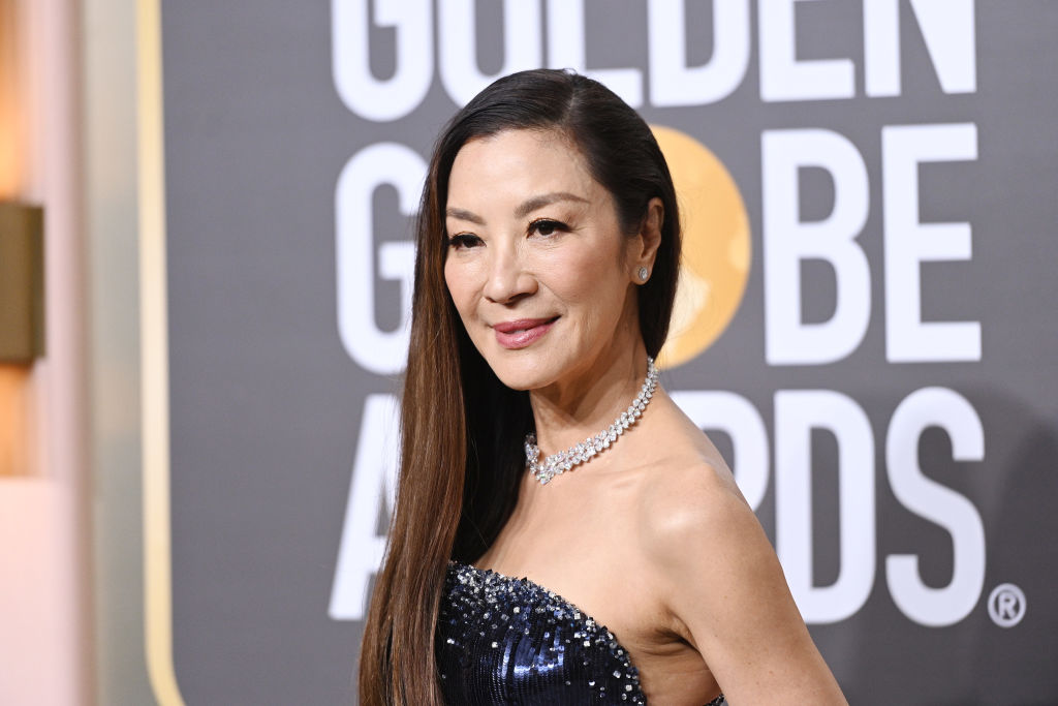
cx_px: 529
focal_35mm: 200
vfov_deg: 6.9
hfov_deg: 10.3
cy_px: 353
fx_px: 5878
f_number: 2.8
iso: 1600
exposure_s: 1/3200
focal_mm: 200
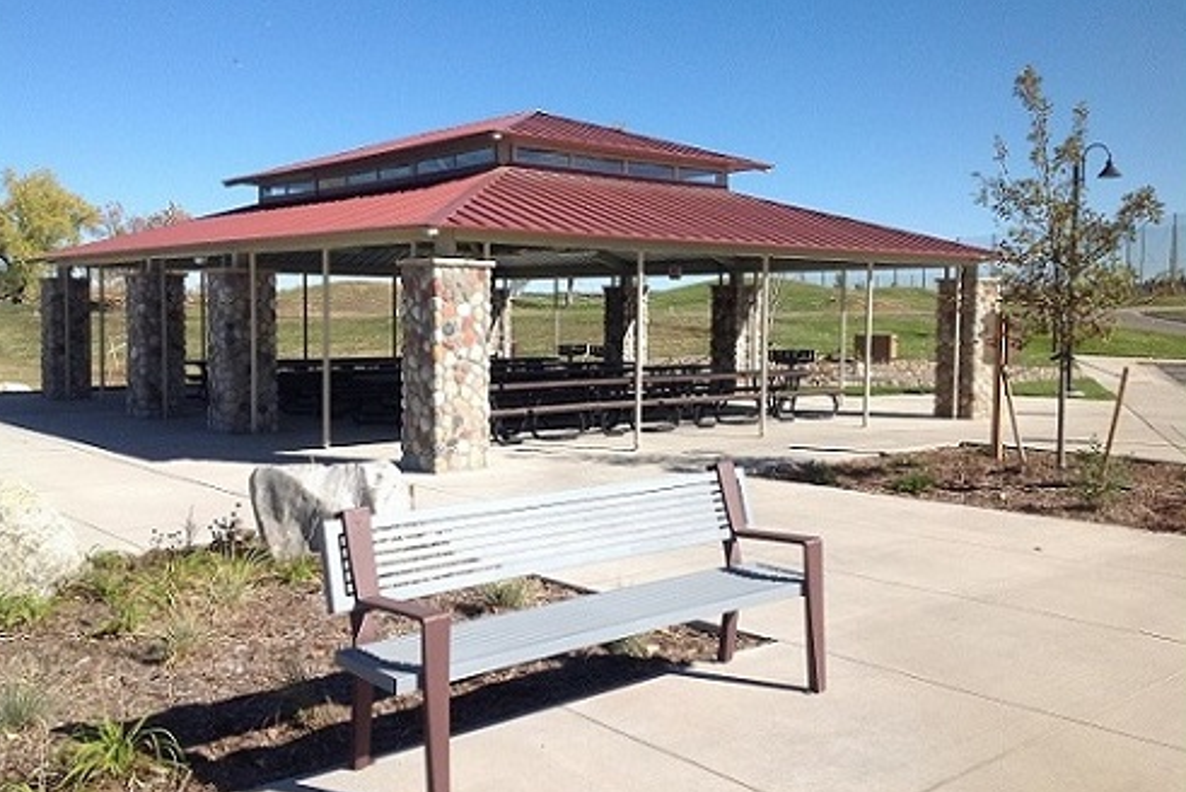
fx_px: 1220
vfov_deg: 36.0
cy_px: 374
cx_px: 587
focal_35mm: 37
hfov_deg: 51.9
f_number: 2.4
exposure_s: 1/1779
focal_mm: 4.28
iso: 50
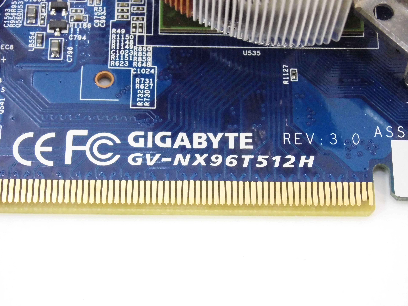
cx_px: 204
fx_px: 1049
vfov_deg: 16.6
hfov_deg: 22.0
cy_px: 153
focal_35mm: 89
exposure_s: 1/125
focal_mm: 15.8
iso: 800
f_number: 4.8
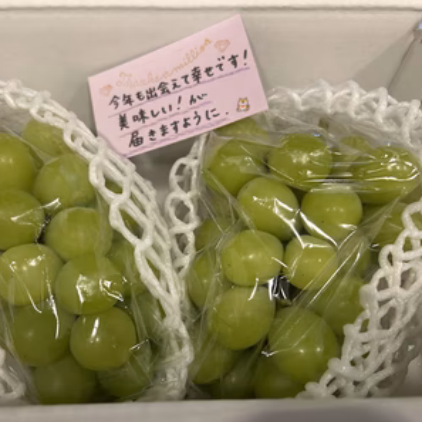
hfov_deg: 52.1
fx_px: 428
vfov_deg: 52.5
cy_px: 210
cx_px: 165
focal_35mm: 31
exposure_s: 1/100
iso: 100
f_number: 1.5
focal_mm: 5.7
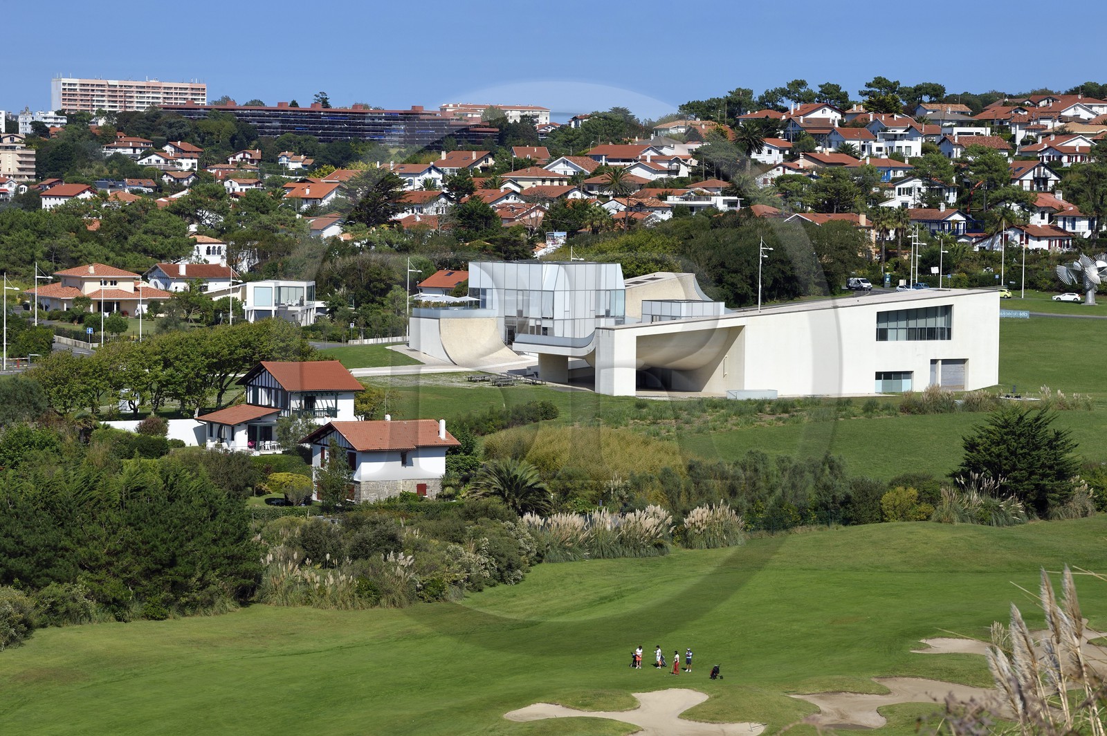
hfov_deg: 18.6
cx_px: 554
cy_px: 368
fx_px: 3380
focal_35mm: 110
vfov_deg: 12.4
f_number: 14
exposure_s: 1/320
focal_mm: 110
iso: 200
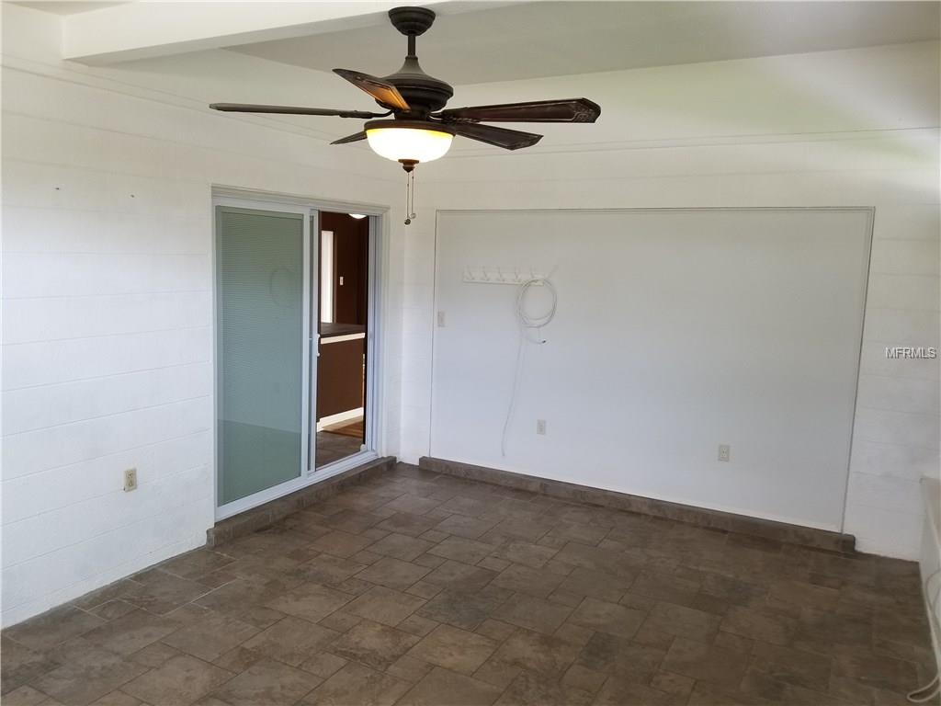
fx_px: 707
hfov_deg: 67.3
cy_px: 353
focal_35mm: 26
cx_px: 470
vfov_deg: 53.1
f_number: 1.7
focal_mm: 4.25
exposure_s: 1/50
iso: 125
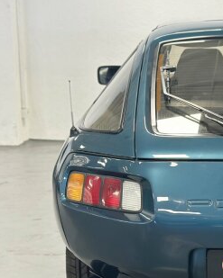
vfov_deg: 19.7
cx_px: 273
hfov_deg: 15.3
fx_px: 801
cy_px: 170
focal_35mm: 97
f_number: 1.78
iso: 125
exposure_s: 1/50
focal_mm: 6.86
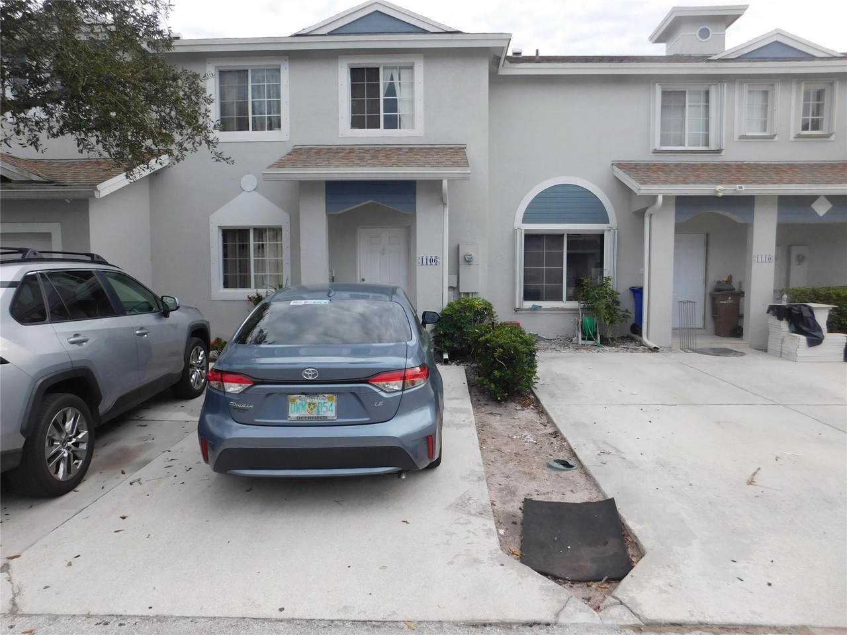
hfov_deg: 73.9
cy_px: 318
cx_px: 424
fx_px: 563
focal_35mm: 23
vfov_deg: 58.9
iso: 125
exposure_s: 1/800
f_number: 3
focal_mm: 4
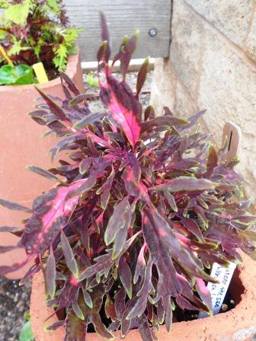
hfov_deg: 48.2
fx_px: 286
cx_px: 128
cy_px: 170
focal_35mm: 29
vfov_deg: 61.7
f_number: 3.4
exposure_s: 1/60
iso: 80
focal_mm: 5.1
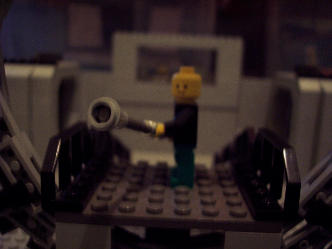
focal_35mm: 39
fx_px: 374
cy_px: 124
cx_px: 166
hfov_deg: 47.9
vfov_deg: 36.8
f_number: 3.4
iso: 200
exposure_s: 1/4
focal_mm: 8
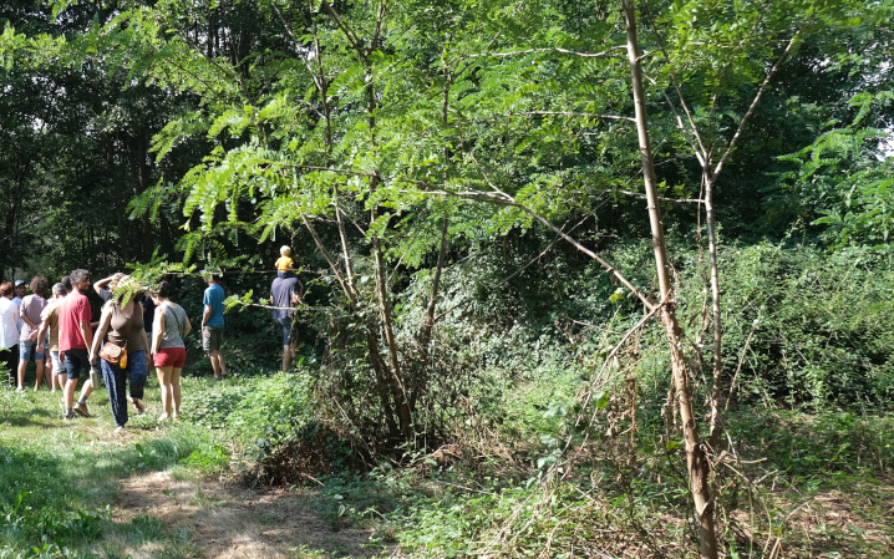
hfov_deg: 42.1
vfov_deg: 27.9
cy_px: 332
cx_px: 219
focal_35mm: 46
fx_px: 1121
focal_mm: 18
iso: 100
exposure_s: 1/250
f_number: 3.6
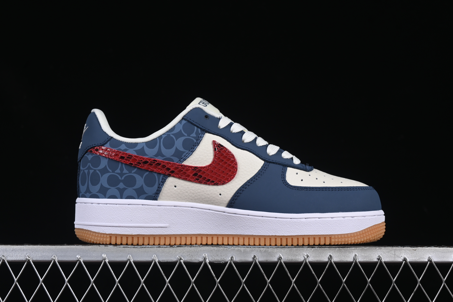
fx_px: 944
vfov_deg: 18.2
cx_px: 226
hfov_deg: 27.0
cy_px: 151
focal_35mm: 75
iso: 160
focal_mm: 50
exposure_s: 1/80
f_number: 8
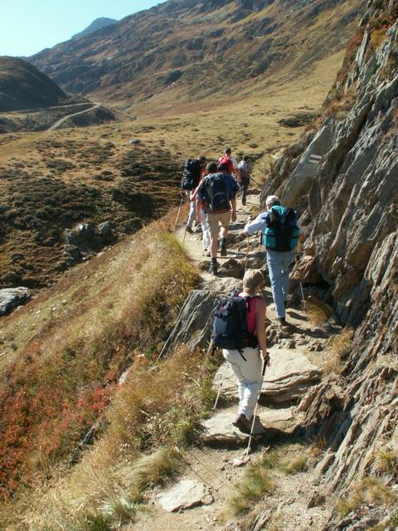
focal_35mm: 35
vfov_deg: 52.6
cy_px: 266
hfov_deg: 40.7
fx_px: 537
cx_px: 199
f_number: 5.6
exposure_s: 1/125
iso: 50
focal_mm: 5.86
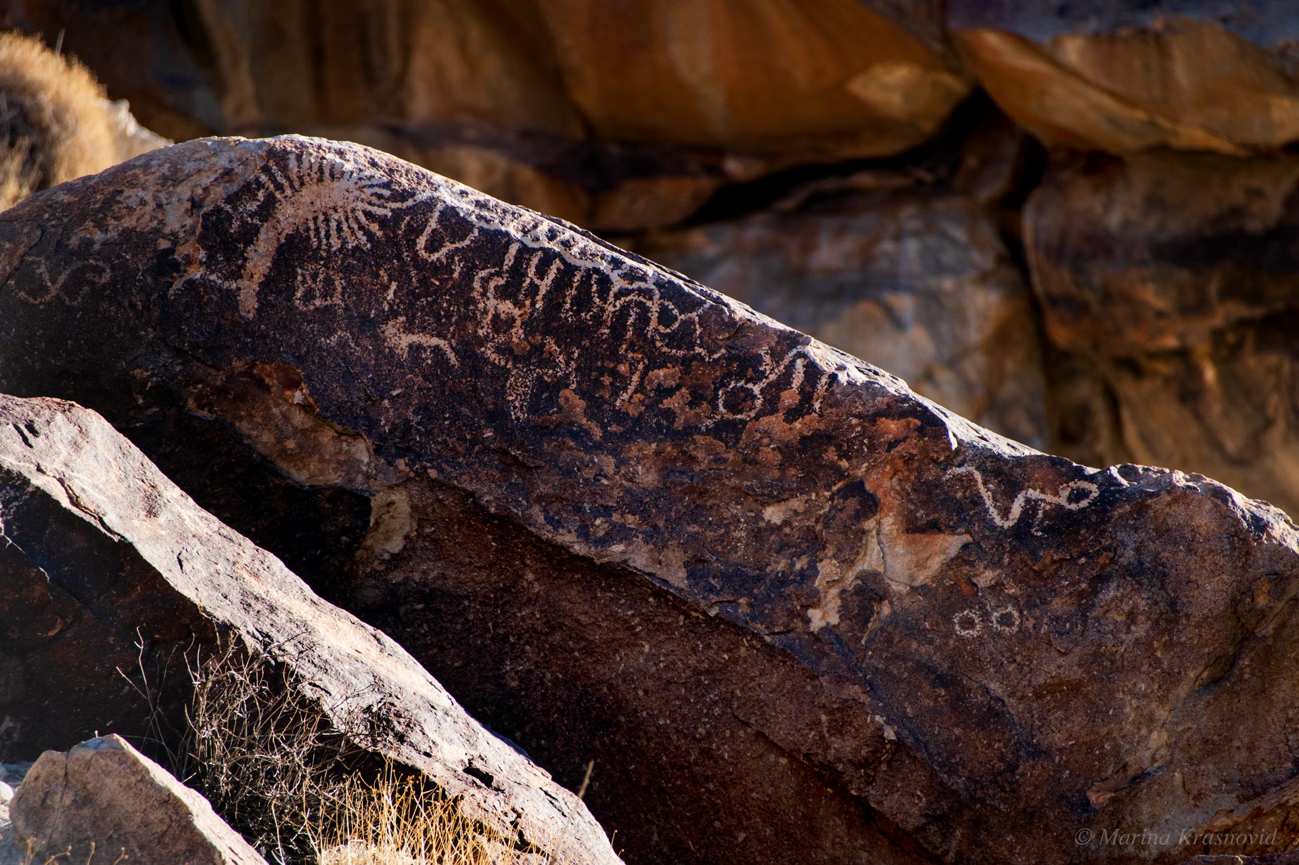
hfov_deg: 4.6
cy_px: 432
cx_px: 650
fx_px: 16228
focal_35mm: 450
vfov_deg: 3.1
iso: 200
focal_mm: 300
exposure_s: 1/400
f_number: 5.6
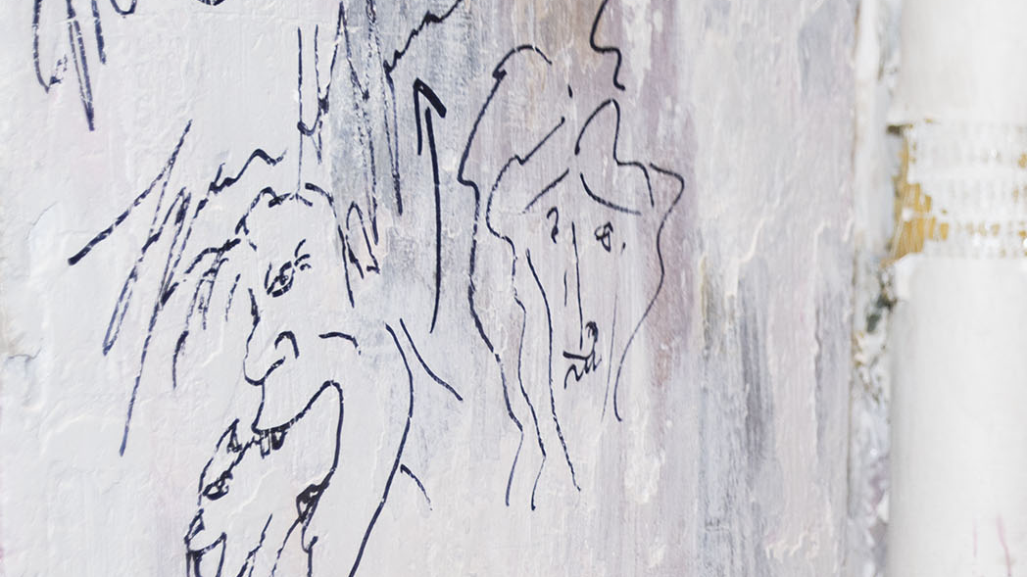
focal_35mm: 114
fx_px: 3104
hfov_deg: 18.1
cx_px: 1149
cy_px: 778
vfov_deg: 10.4
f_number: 2.8
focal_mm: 38
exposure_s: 1/250
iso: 1250
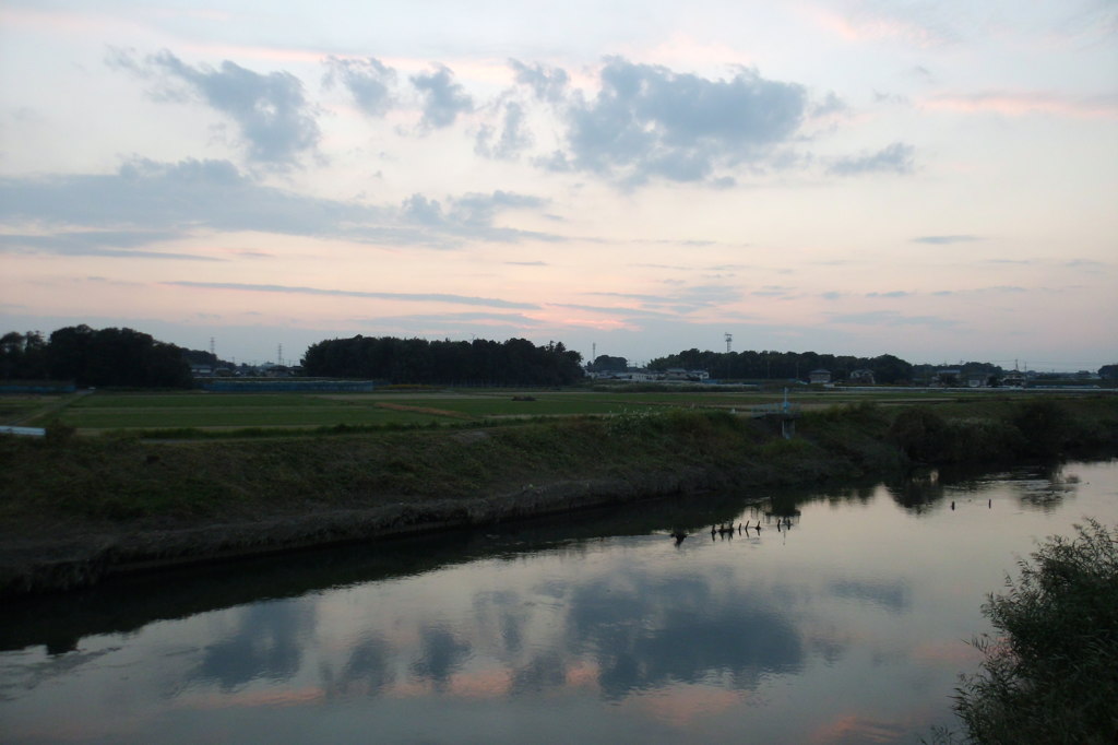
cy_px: 372
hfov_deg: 65.5
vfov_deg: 46.4
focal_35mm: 28
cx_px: 559
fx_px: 869
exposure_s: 1/60
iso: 100
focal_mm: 5
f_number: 3.3
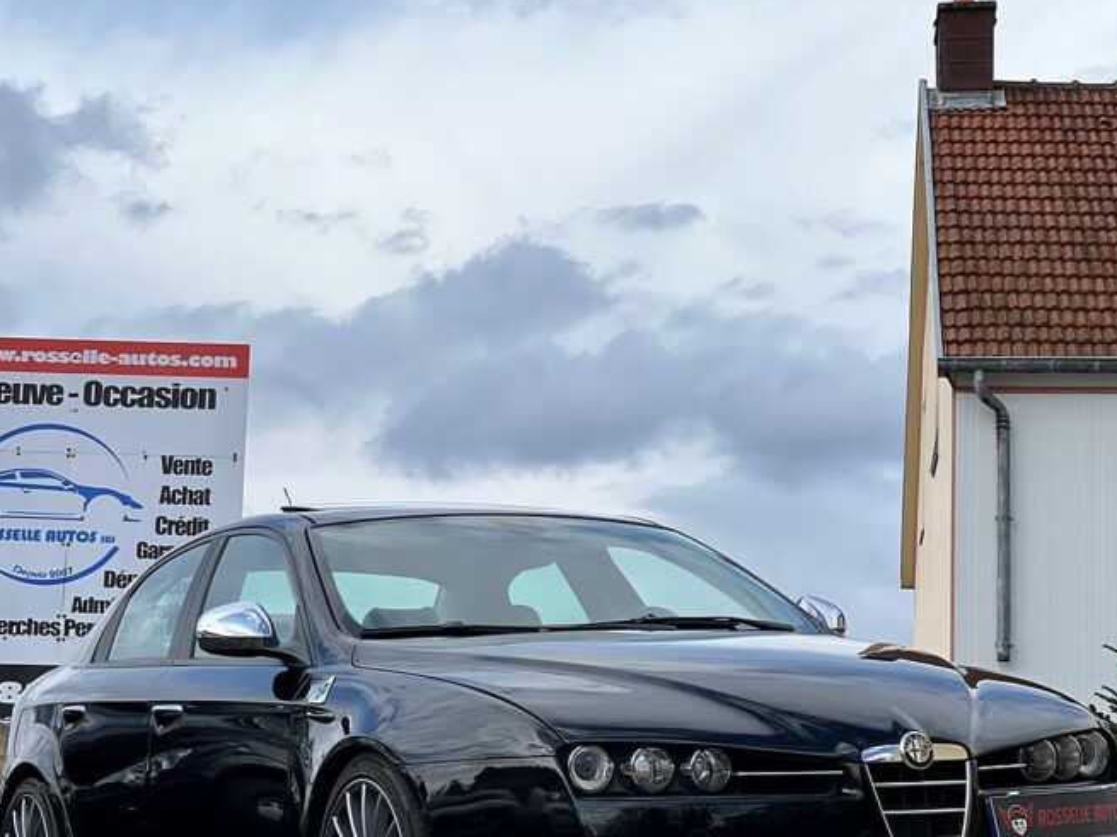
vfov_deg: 15.7
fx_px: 3033
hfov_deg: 20.9
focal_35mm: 94
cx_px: 488
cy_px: 503
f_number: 2.8
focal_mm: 9
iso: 32
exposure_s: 1/1155
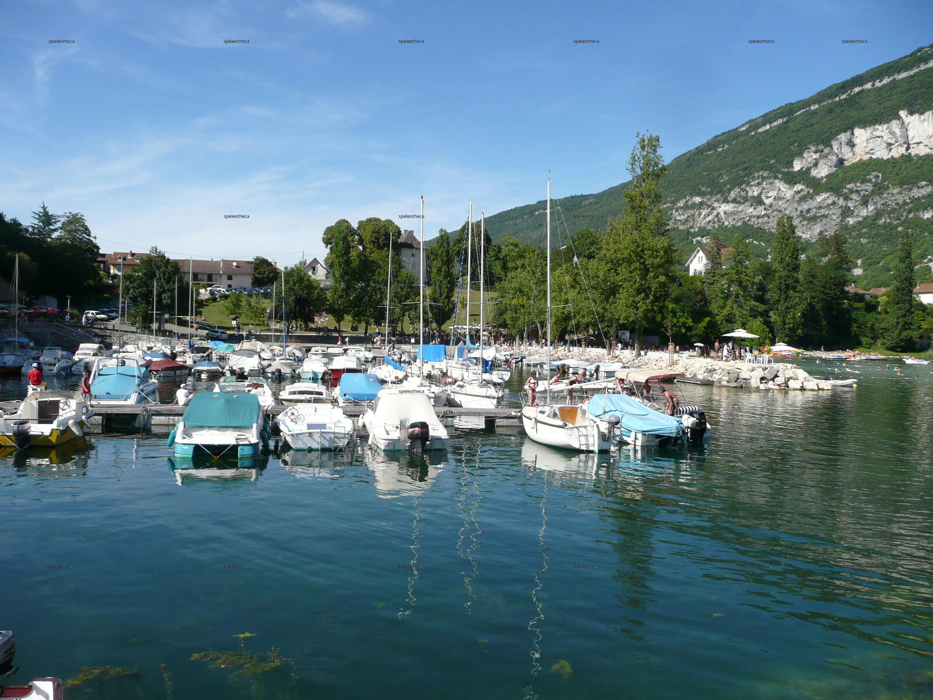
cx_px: 466
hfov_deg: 63.4
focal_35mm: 28
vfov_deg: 49.7
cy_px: 350
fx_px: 755
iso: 100
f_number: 3.3
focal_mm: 4.6
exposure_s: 1/800
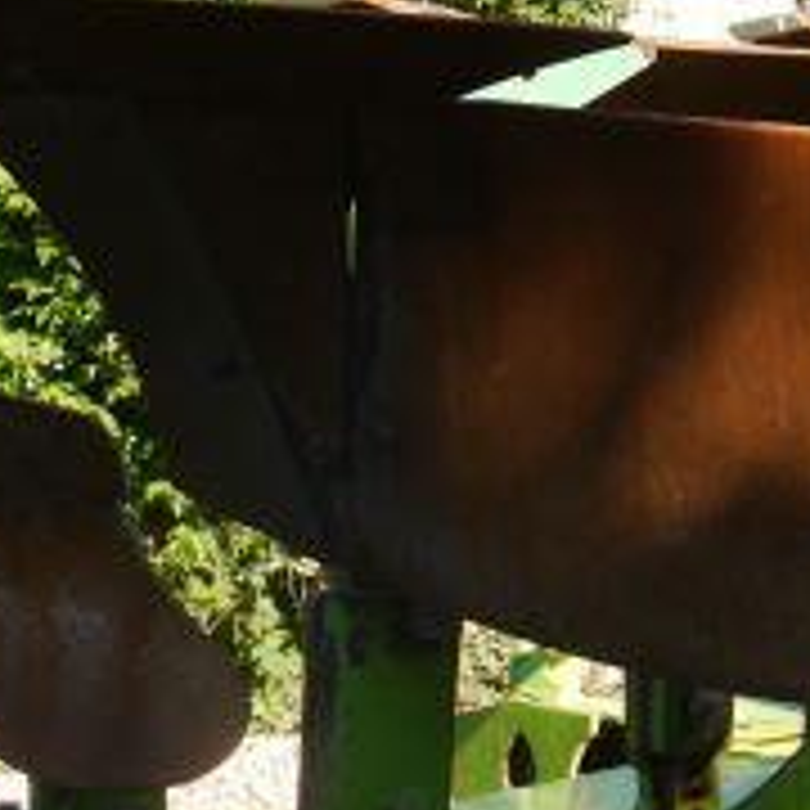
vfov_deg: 10.1
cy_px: 860
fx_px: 4527
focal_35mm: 171
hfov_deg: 10.2
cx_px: 292
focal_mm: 17
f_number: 5.6
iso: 160
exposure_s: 1/200
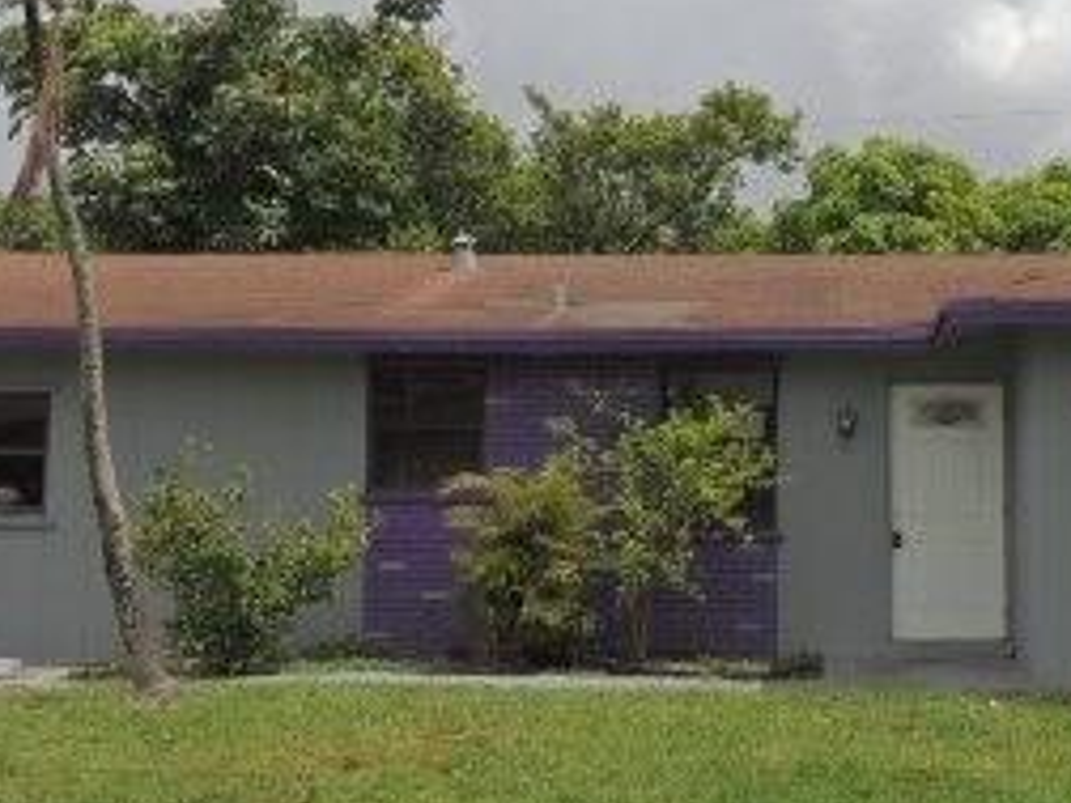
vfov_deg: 24.0
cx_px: 858
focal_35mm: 61
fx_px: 1887
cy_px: 319
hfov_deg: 30.9
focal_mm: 4.3
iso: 100
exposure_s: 1/1600
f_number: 3.3
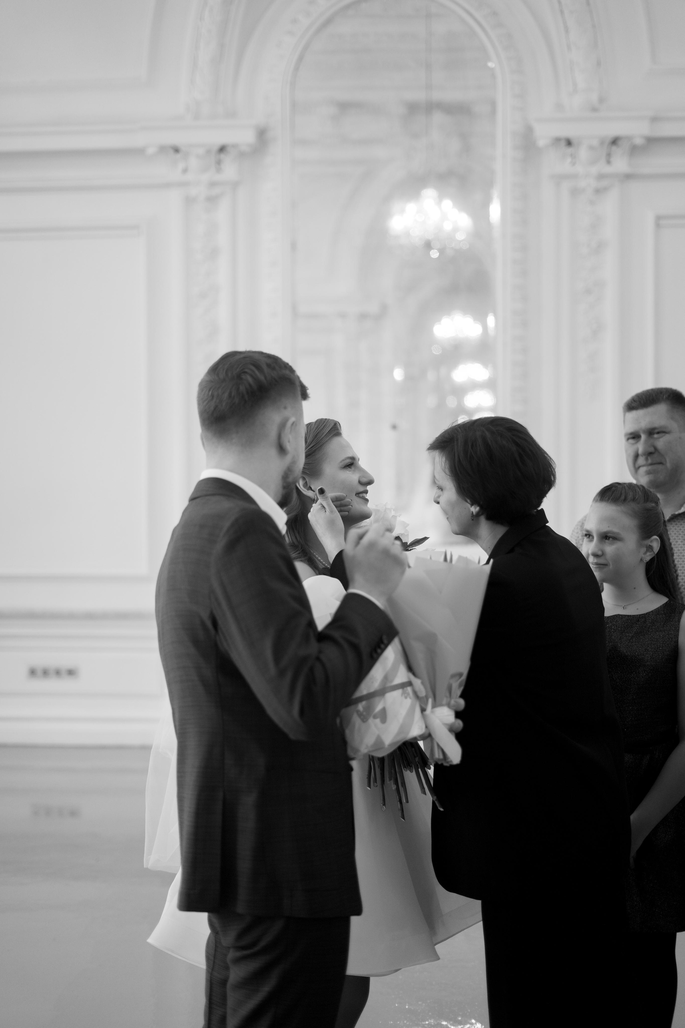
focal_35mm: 50
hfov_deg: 27.0
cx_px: 342
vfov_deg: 39.6
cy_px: 514
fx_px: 1427
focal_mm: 50
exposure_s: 1/320
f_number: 1.8
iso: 500
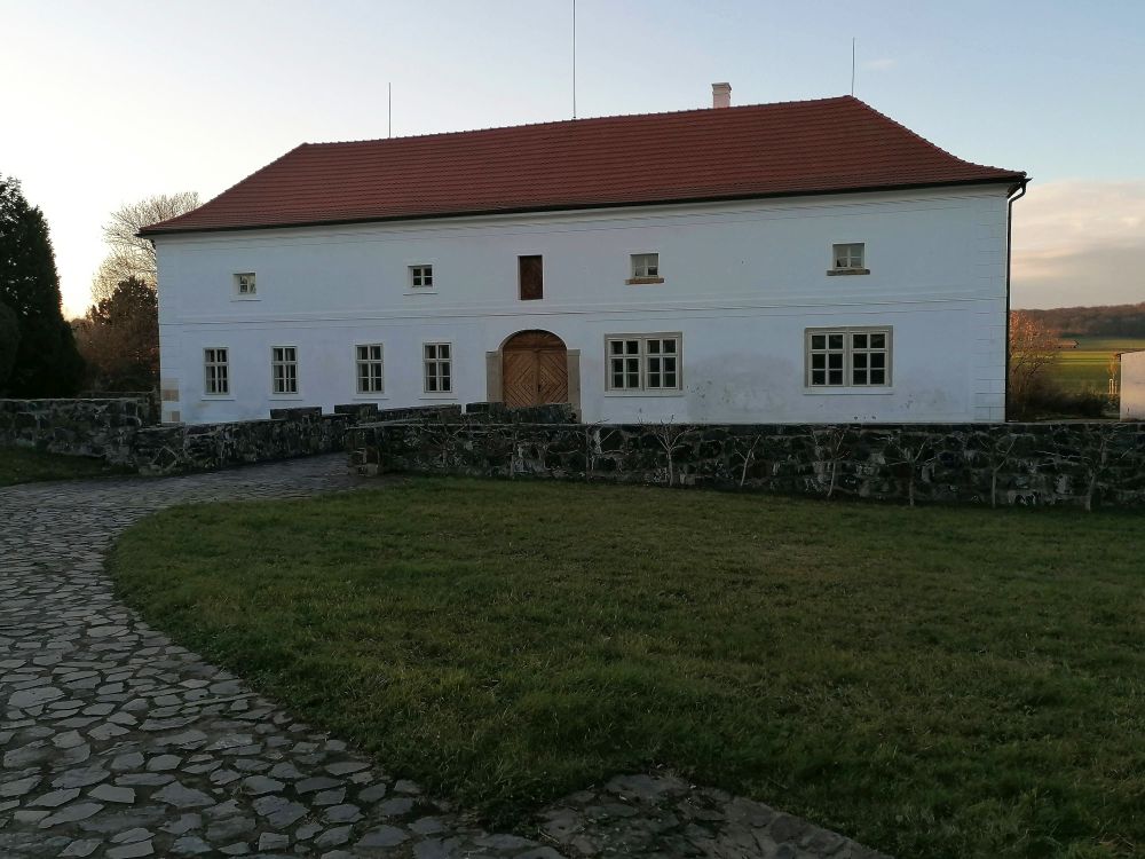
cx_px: 572
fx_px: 1125
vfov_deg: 41.8
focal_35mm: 34
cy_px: 430
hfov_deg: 54.0
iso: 50
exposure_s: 1/360
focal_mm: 4.75
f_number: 1.8
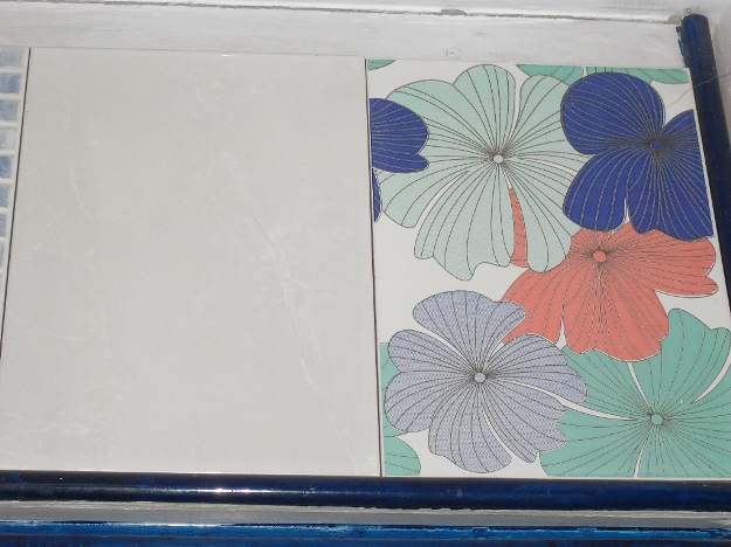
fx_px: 1942
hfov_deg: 21.3
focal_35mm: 92
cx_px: 366
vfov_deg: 16.0
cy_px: 274
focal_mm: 15.3
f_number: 4.4
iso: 100
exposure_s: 1/60
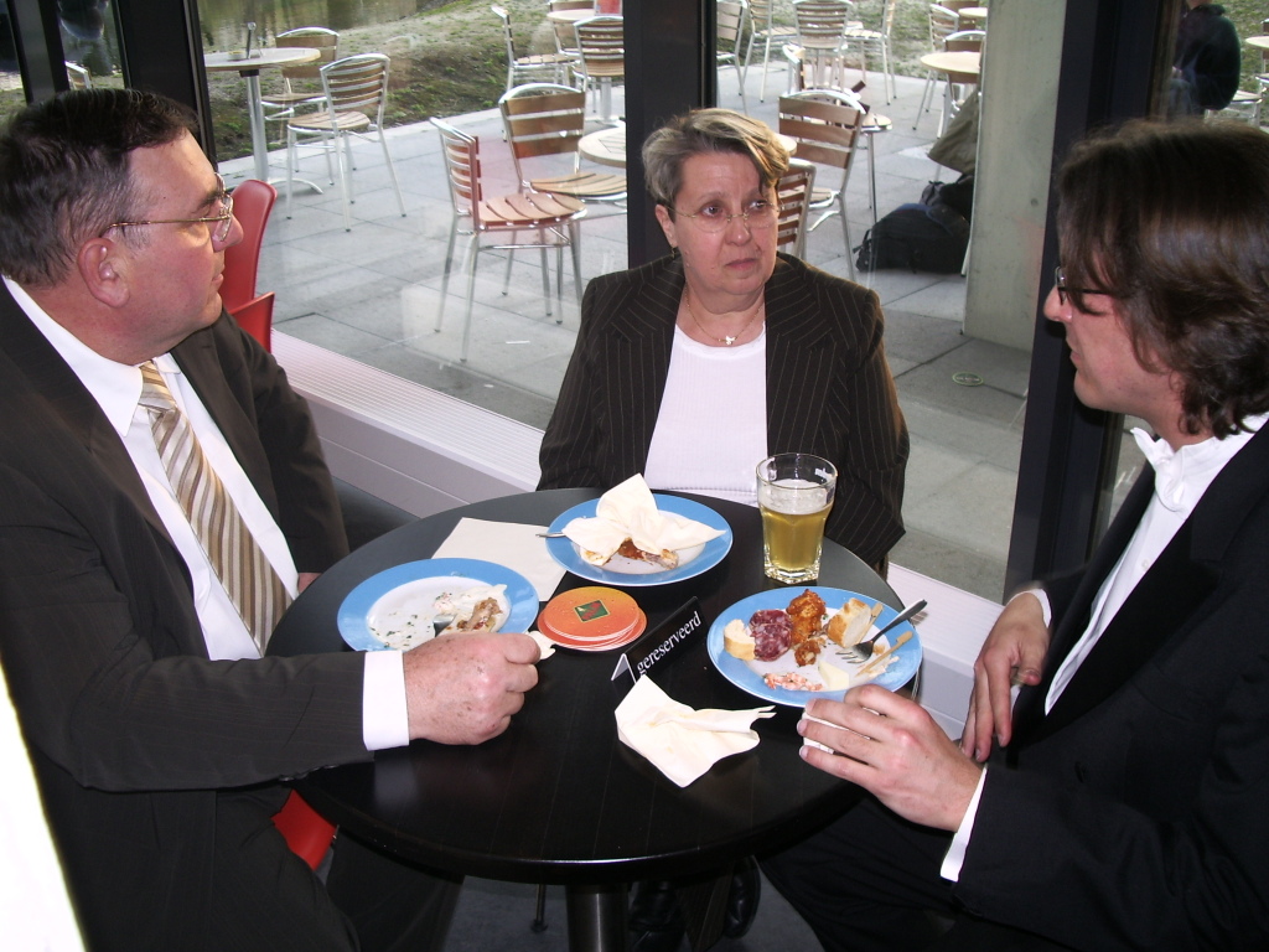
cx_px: 634
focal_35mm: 35
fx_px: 1283
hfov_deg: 52.6
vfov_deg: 40.7
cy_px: 476
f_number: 2.6
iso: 50
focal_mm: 5.8
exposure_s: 1/40
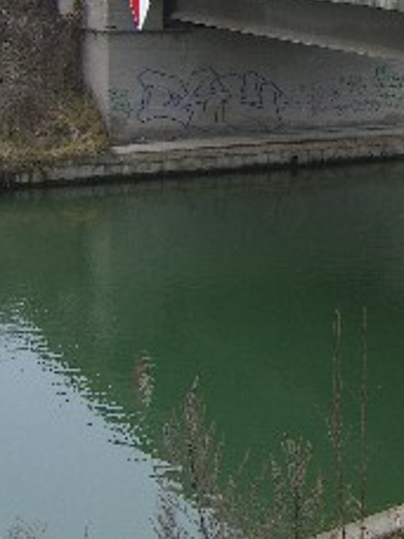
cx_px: 526
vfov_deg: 20.0
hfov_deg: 14.6
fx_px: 1509
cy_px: 108
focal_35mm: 97
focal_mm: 7.9
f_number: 2.8
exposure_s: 1/125
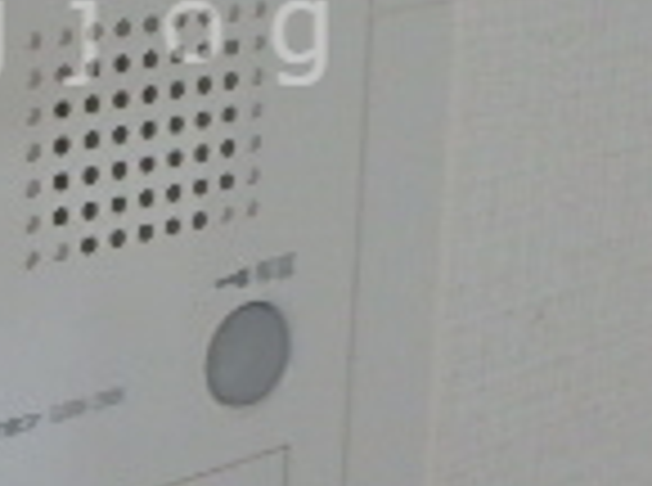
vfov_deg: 15.6
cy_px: 32
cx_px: 45
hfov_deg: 20.6
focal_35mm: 93
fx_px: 1747
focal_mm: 3.7
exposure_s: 1/30
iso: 400
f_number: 3.5
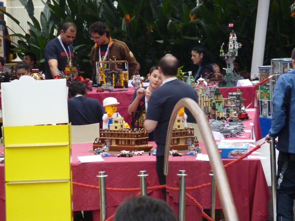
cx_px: 148
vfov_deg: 5.0
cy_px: 110
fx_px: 2557
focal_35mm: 300
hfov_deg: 6.6
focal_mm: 49.2
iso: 800
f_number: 4.9
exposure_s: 1/30
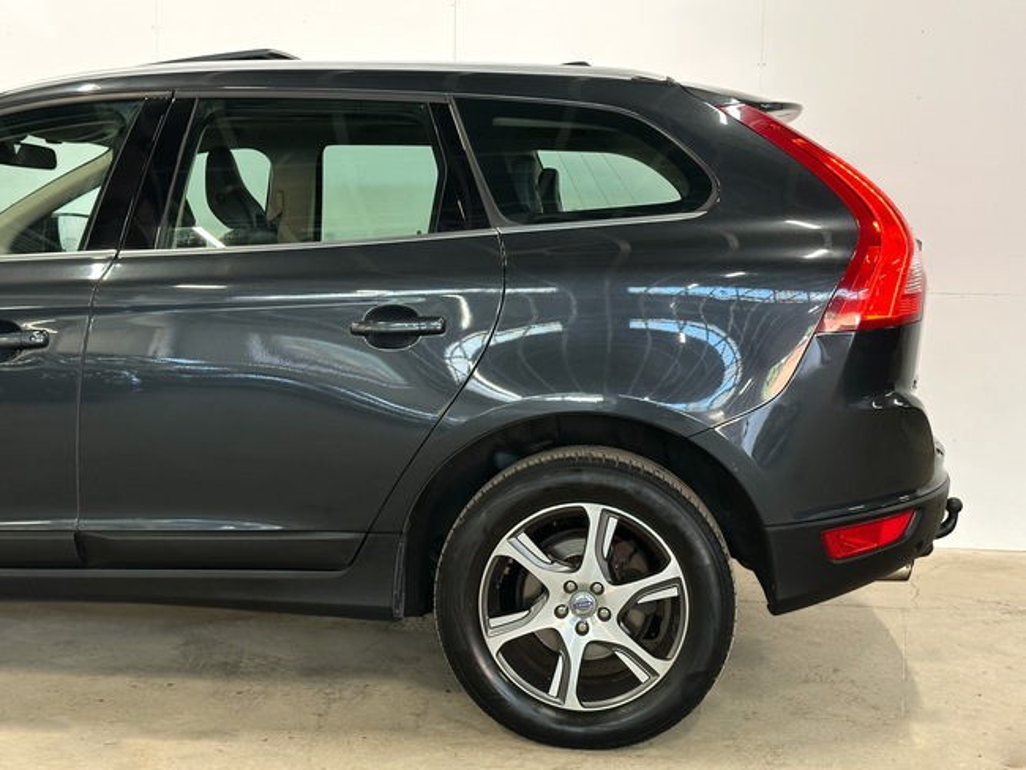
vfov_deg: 30.3
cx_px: 513
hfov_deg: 39.6
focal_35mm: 48
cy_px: 385
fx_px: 1423
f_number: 1.8
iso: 100
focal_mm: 6.86
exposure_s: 1/50
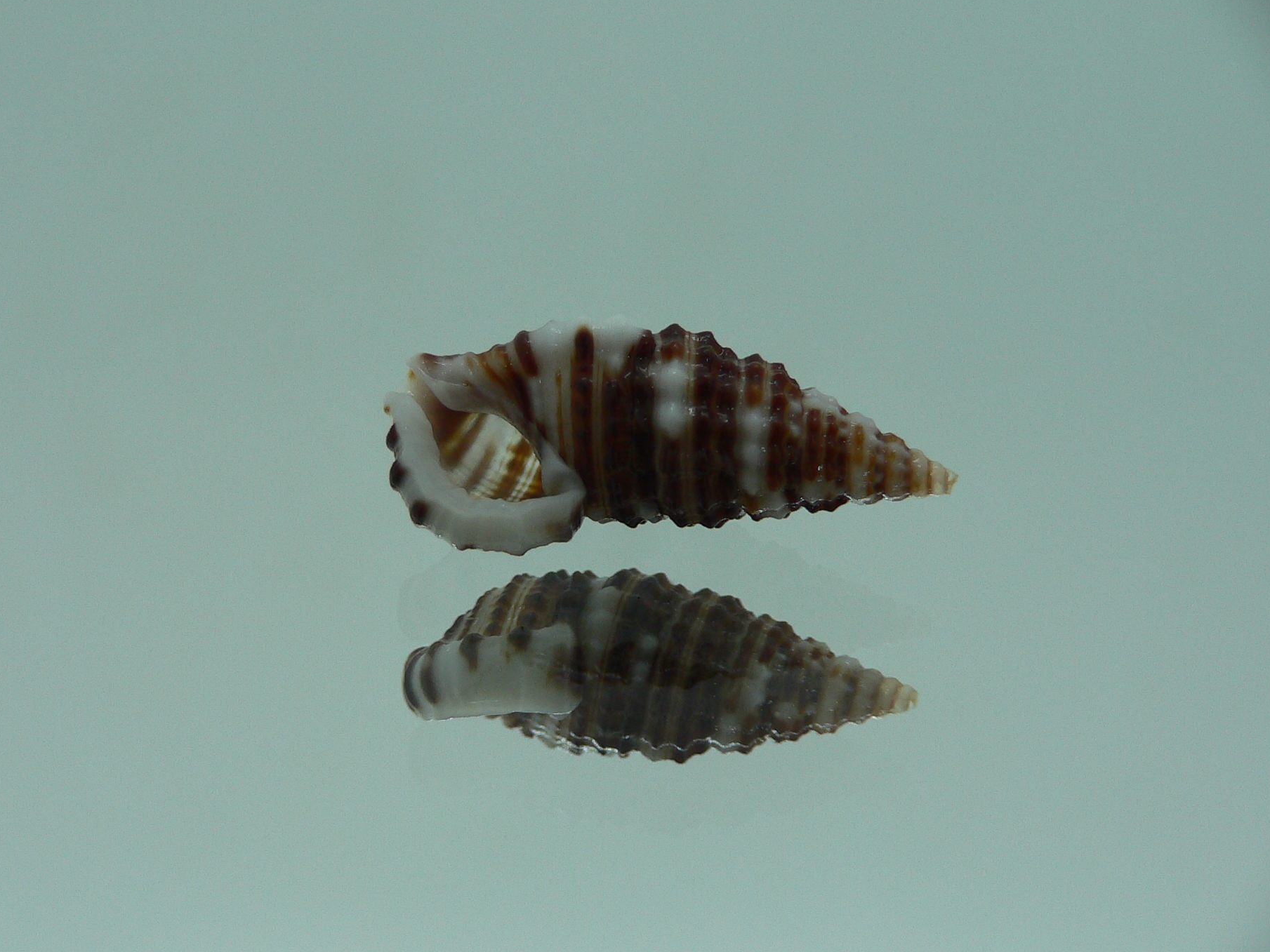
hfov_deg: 47.8
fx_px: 1431
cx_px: 569
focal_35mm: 39
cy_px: 500
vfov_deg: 36.8
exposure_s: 1/60
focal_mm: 4.6
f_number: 2.8
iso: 80
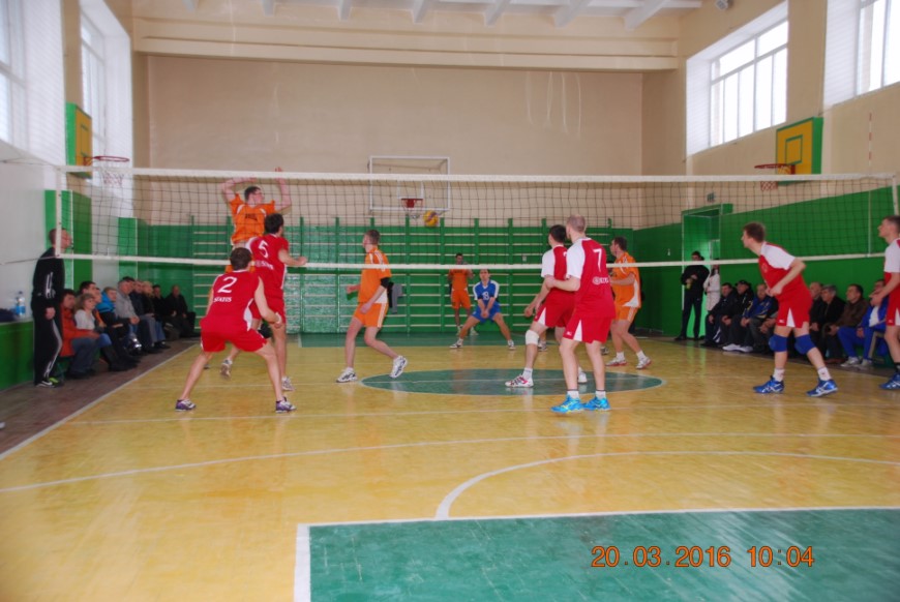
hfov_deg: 41.1
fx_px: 1201
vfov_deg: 28.1
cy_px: 301
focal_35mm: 48
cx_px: 450
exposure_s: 1/100
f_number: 5
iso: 200
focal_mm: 32
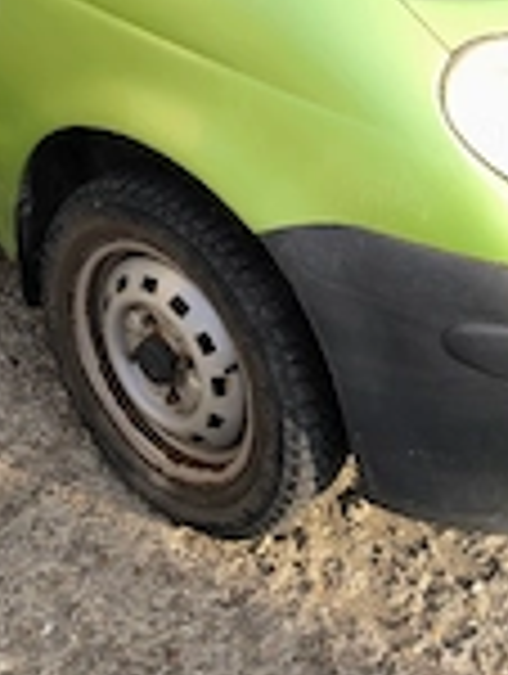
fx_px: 1249
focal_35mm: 64
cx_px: 99
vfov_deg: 27.6
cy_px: -72
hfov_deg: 22.7
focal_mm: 5.56
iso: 100
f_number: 1.8
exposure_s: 1/667
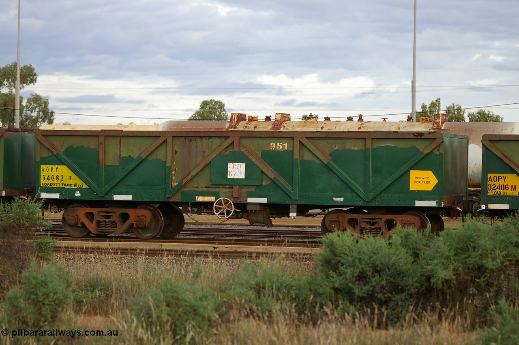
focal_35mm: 120
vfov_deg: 11.4
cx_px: 260
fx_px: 1728
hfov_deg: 17.1
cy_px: 172
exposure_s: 1/180
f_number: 4.5
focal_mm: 80
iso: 200
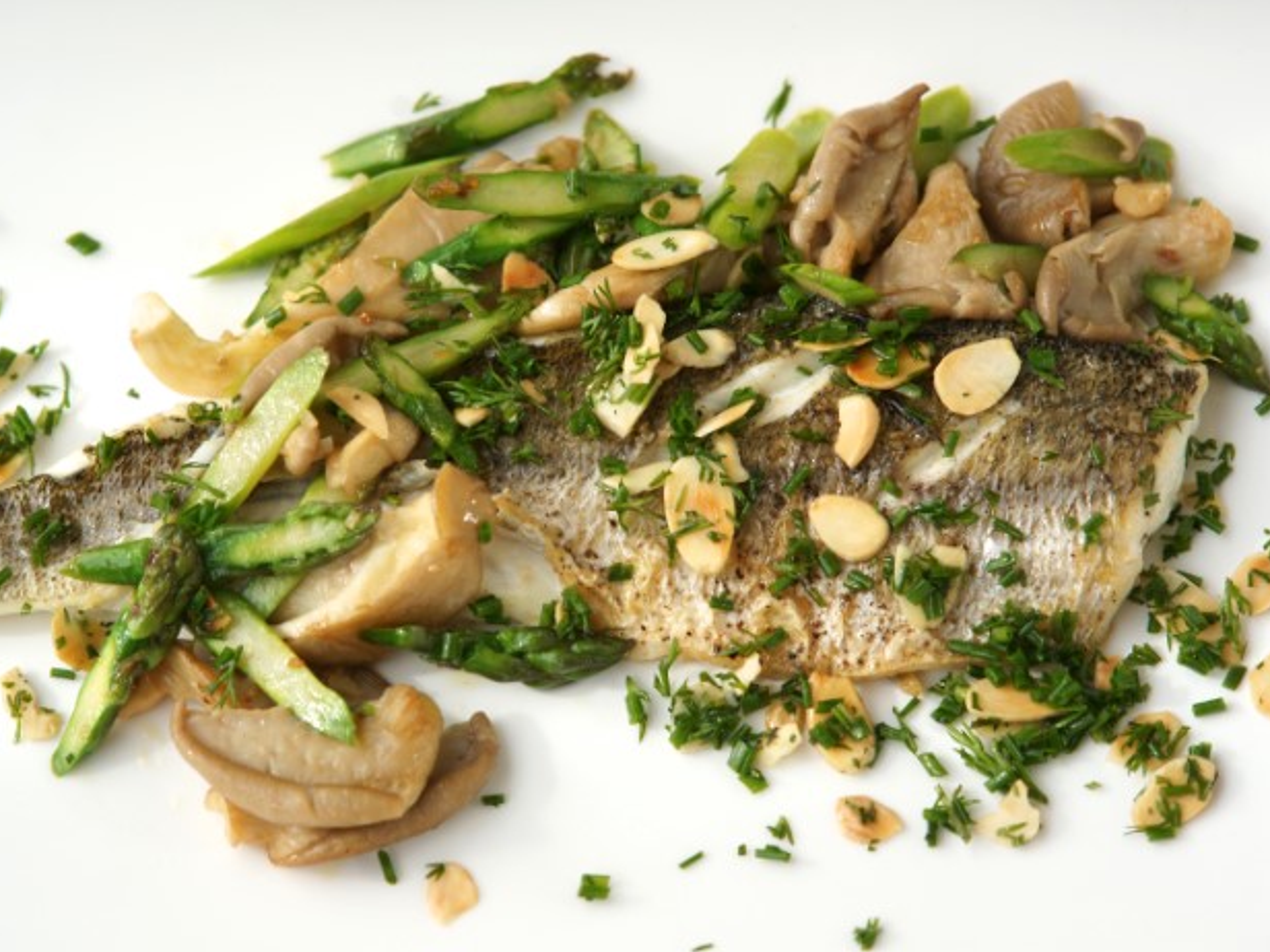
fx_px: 5393
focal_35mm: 147
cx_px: 571
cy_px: 475
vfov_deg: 10.1
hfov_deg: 13.4
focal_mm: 135
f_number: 5.6
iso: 200
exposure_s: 1/250
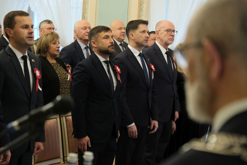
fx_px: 528
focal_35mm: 77
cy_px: 82
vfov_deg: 17.7
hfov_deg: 26.3
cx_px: 124
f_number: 2.8
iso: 3200
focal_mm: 51.4
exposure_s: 1/160
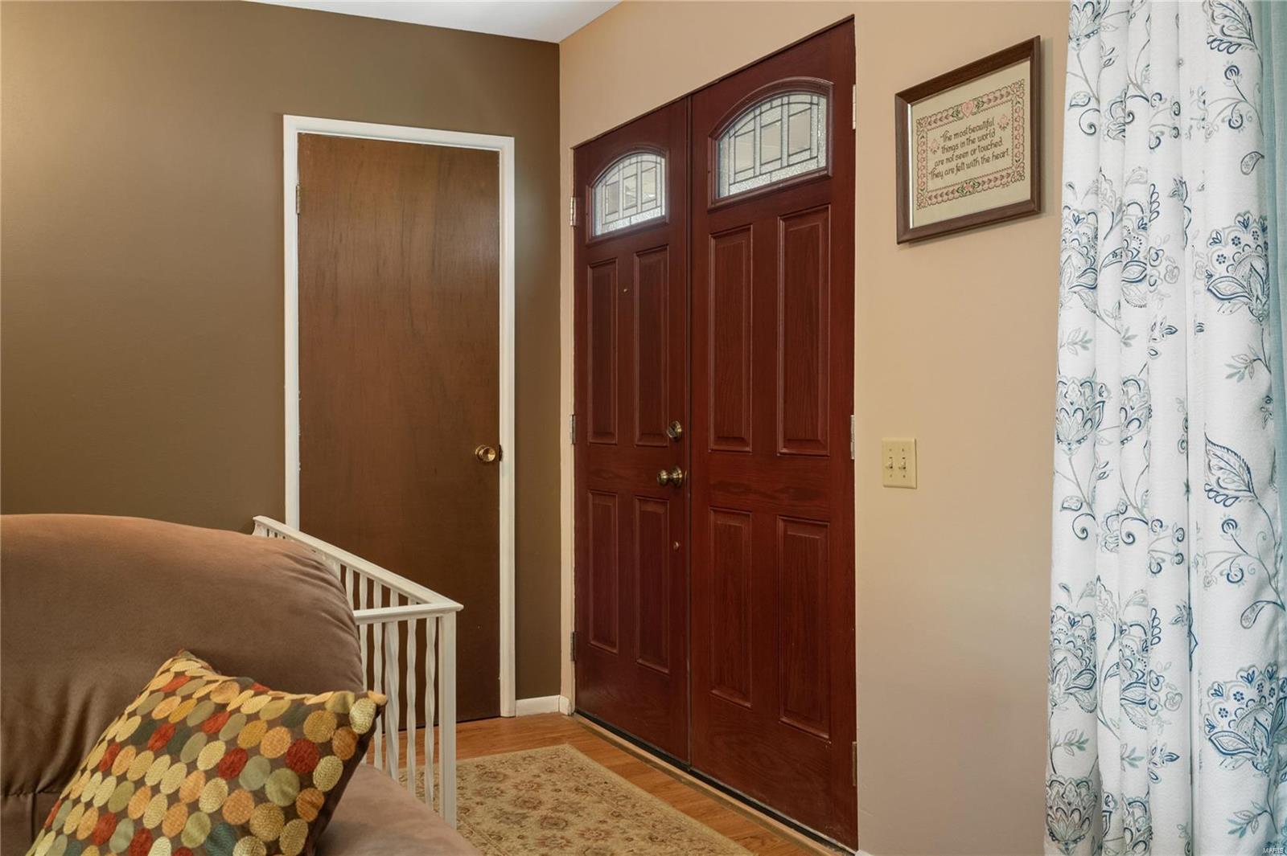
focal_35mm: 32
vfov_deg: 41.1
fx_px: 1143
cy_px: 428
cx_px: 644
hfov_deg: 58.7
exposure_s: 1
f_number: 7.1
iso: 400
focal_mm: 16
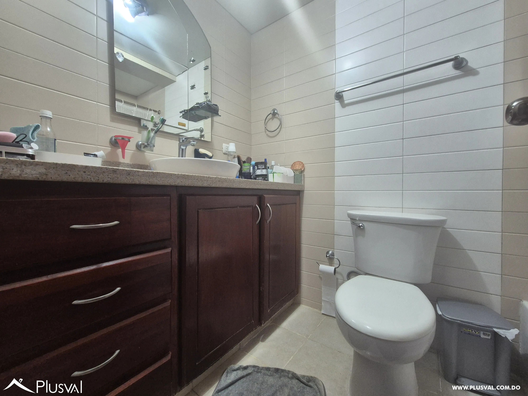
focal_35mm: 13
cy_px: 198
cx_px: 264
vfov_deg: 89.9
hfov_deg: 106.2
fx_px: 198
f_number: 2.2
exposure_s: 1/60
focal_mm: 2.2
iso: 320
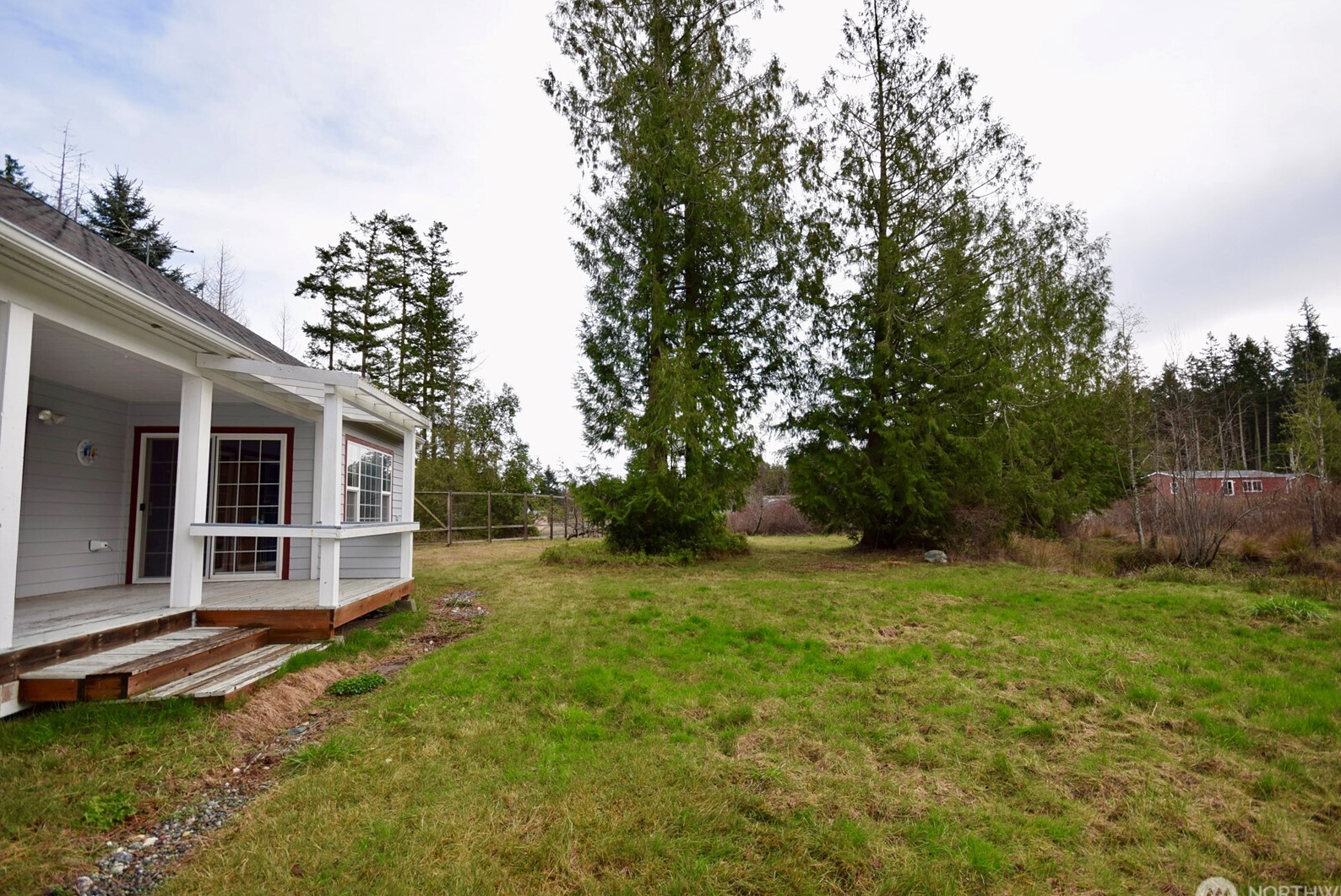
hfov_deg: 96.7
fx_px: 596
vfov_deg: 73.8
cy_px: 453
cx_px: 686
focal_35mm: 16
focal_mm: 10
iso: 100
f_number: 5.6
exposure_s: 1/125
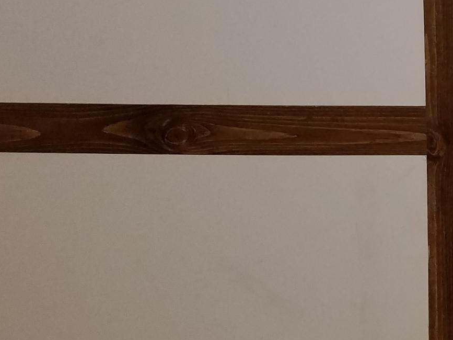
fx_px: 1178
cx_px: 730
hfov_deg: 18.6
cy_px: 18
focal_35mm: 90
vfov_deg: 16.2
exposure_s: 1/24
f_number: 1.7
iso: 125
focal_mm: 4.2
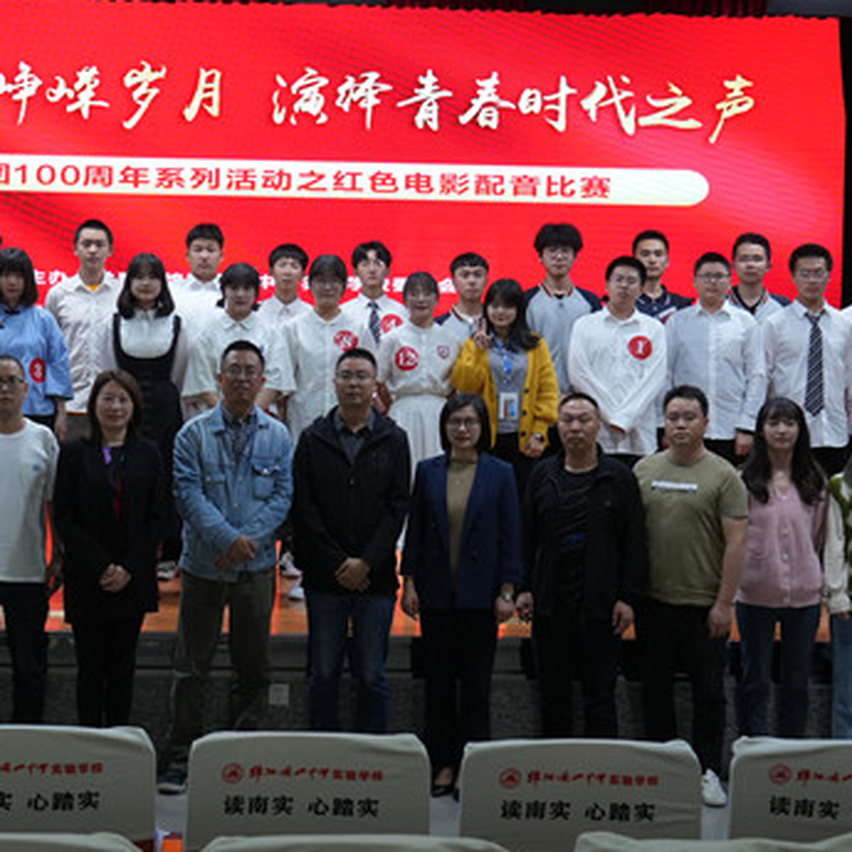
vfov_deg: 27.2
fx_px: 1754
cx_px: 235
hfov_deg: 27.0
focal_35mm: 63
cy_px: 332
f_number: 5
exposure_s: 1/125
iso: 1600
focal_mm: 32
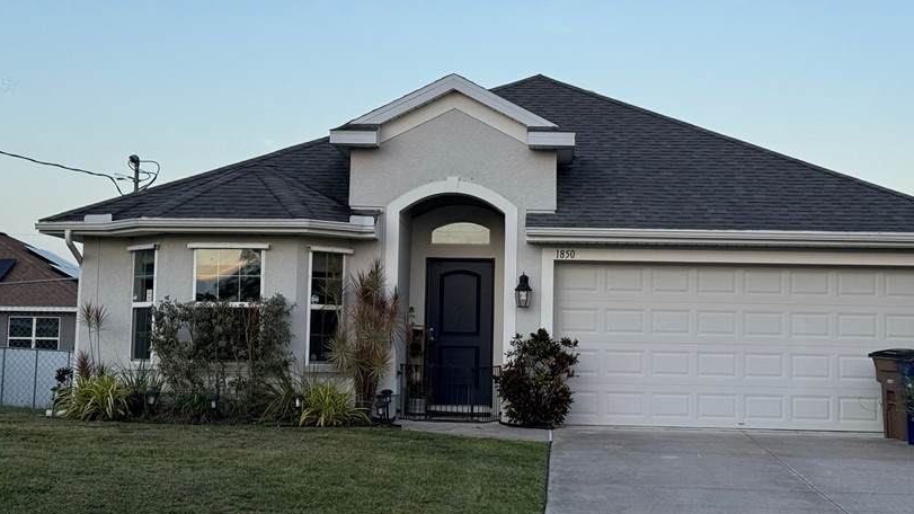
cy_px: 214
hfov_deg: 31.9
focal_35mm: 66
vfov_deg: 18.2
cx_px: 499
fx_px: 1599
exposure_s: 1/513
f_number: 1.78
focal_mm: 6.76
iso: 64
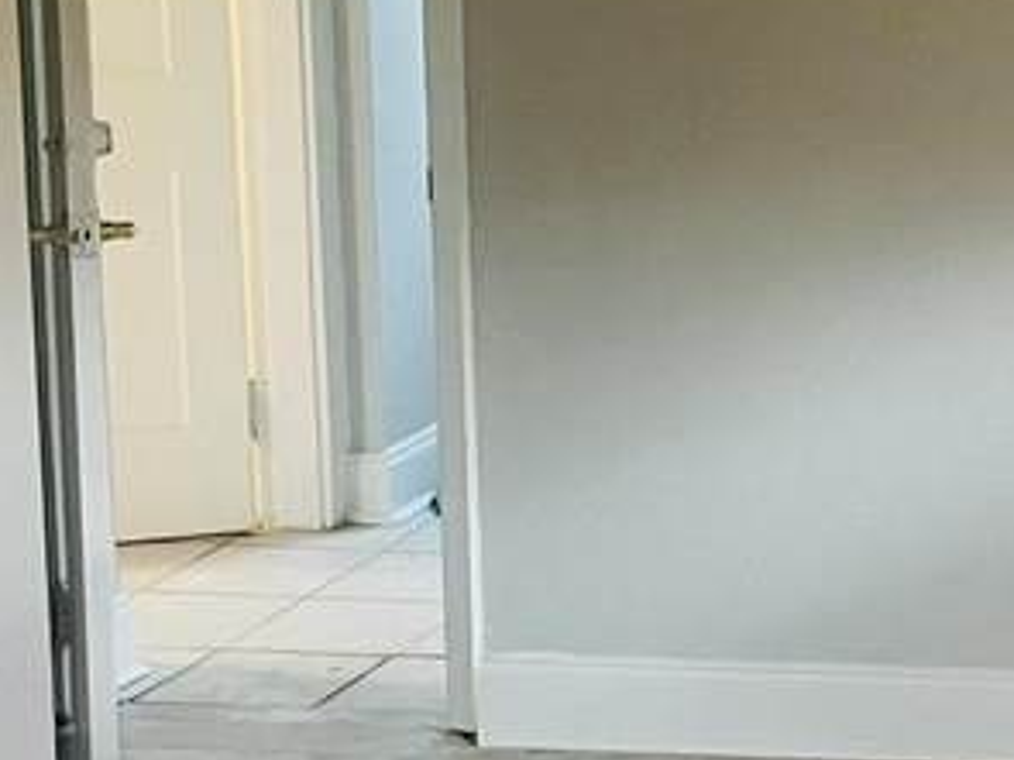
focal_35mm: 113
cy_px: 62
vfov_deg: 13.0
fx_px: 3309
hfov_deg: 16.1
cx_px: 1454
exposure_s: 1/60
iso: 320
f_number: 1.6
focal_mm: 4.2
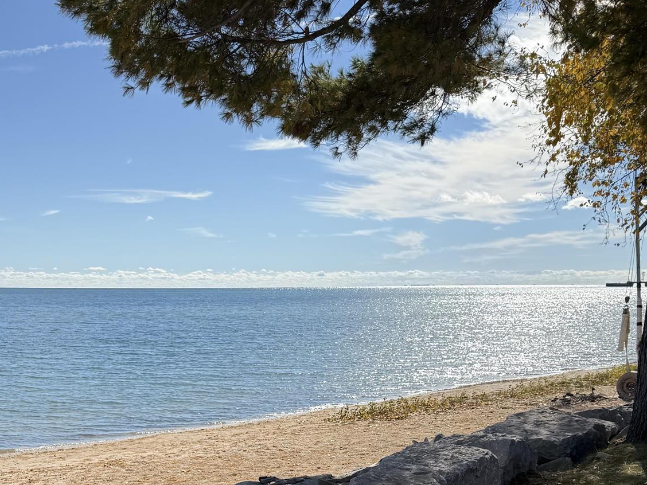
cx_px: 162
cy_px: 549
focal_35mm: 49
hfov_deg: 37.9
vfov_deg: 27.0
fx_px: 916
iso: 80
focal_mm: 6.76
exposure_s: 1/6711
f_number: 1.78
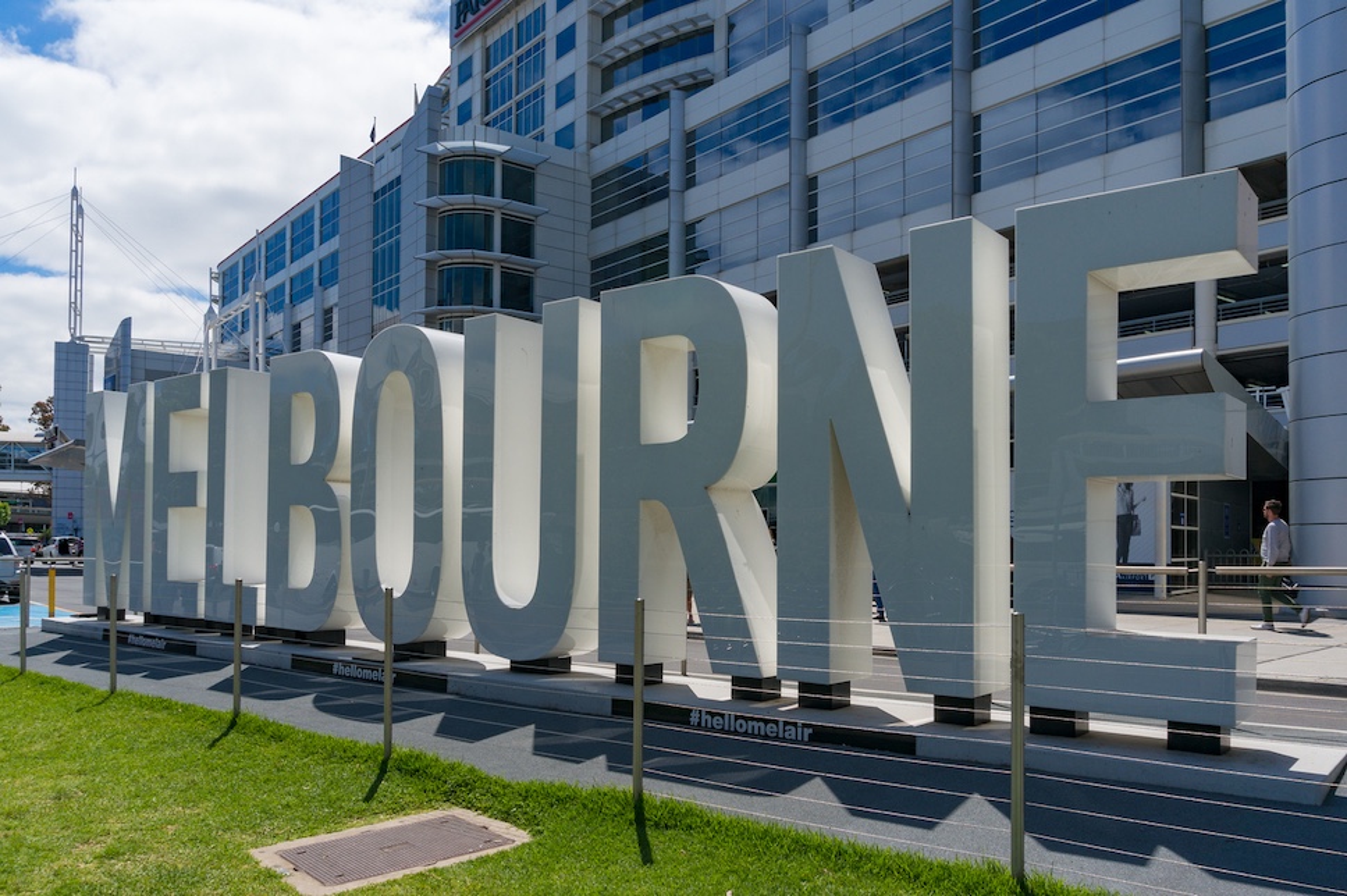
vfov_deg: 47.9
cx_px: 674
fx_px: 1010
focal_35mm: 27
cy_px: 448
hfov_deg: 67.4
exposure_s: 1/200
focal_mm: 18
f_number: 13
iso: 100
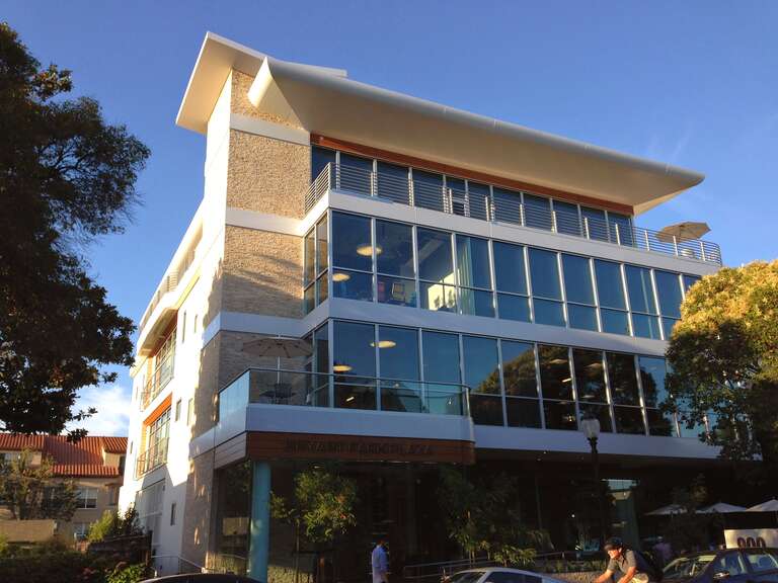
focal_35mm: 33
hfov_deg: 55.4
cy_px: 292
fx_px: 742
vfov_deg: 42.9
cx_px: 389
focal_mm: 4.12
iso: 50
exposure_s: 1/589
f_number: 2.4
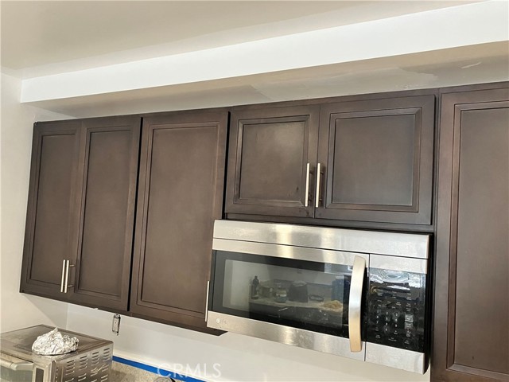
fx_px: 412
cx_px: 254
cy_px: 191
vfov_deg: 49.7
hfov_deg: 63.4
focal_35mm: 28
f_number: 1.8
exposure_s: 1/60
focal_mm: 3.99
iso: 250
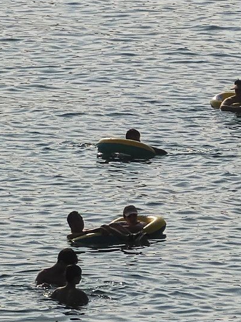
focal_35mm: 608
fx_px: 5646
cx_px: 264
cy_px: -85
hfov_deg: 2.4
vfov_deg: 3.3
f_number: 4.1
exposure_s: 1/769
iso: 50
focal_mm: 22
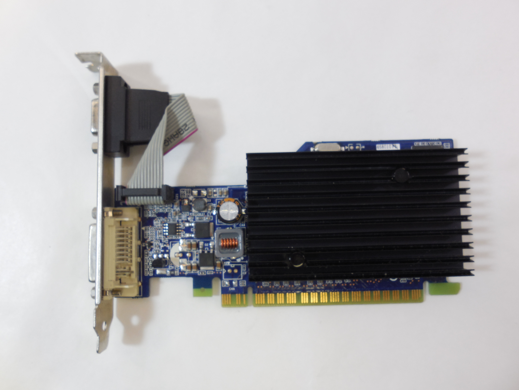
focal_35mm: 26
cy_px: 195
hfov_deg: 67.3
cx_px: 260
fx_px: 390
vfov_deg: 53.1
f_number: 3.5
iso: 125
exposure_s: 1/40
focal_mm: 4.6
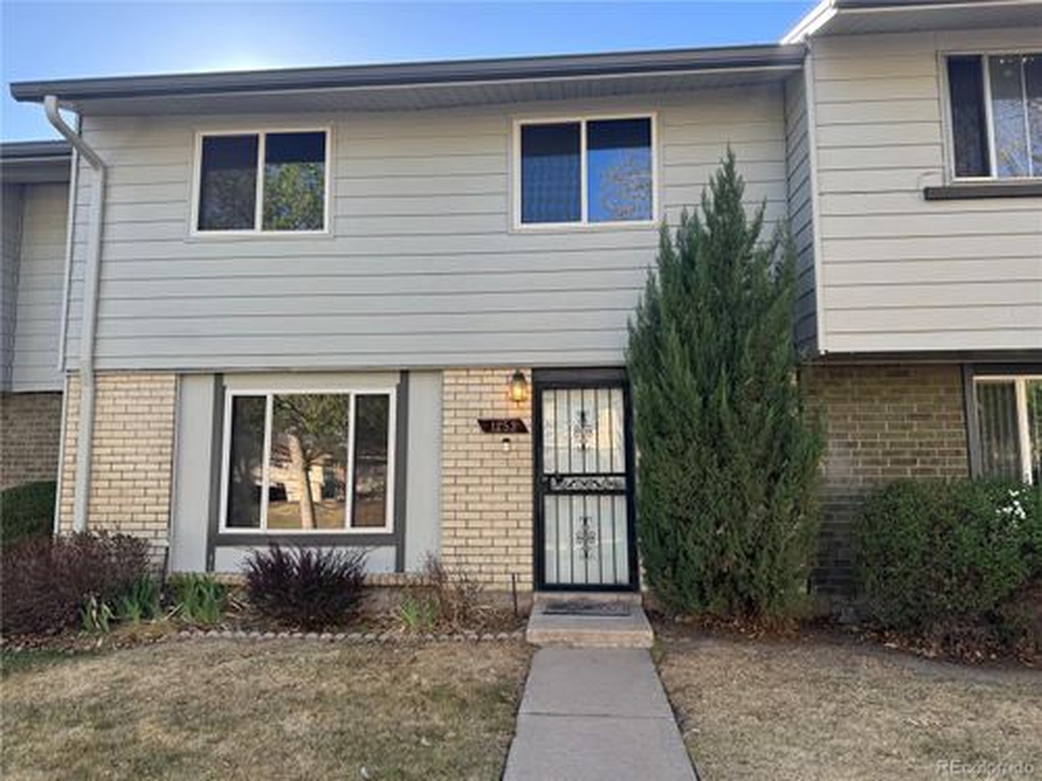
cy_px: 390
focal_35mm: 24
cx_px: 521
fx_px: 722
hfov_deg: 71.6
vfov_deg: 56.8
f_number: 1.78
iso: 80
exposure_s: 1/604
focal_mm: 6.76
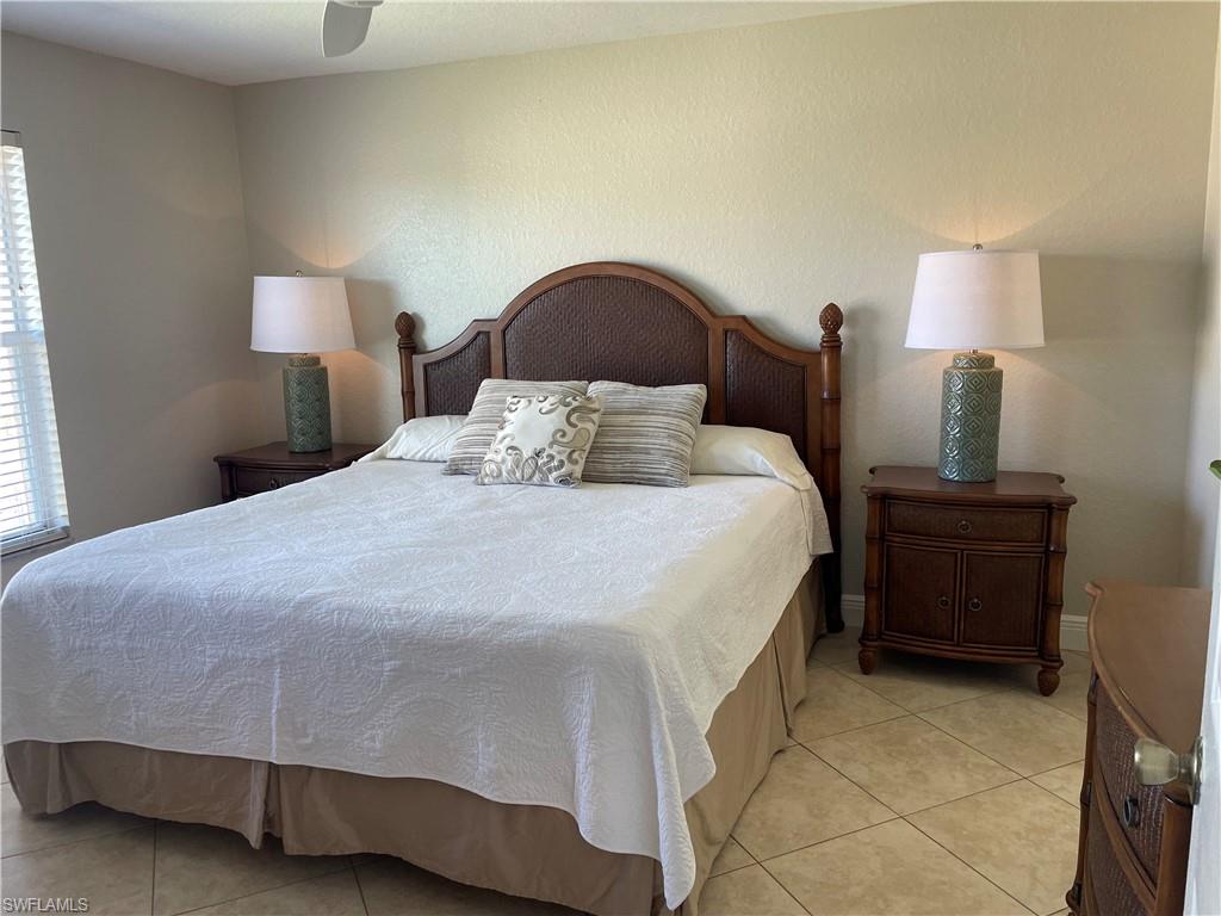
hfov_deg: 67.3
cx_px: 610
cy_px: 458
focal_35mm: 26
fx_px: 917
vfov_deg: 53.1
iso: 100
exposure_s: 1/120
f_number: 1.6
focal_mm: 4.2
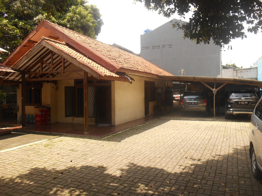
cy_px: 98
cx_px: 131
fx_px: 235
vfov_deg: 45.4
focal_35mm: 31
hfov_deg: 58.3
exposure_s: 1/250
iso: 80
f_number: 3.6
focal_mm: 5.5
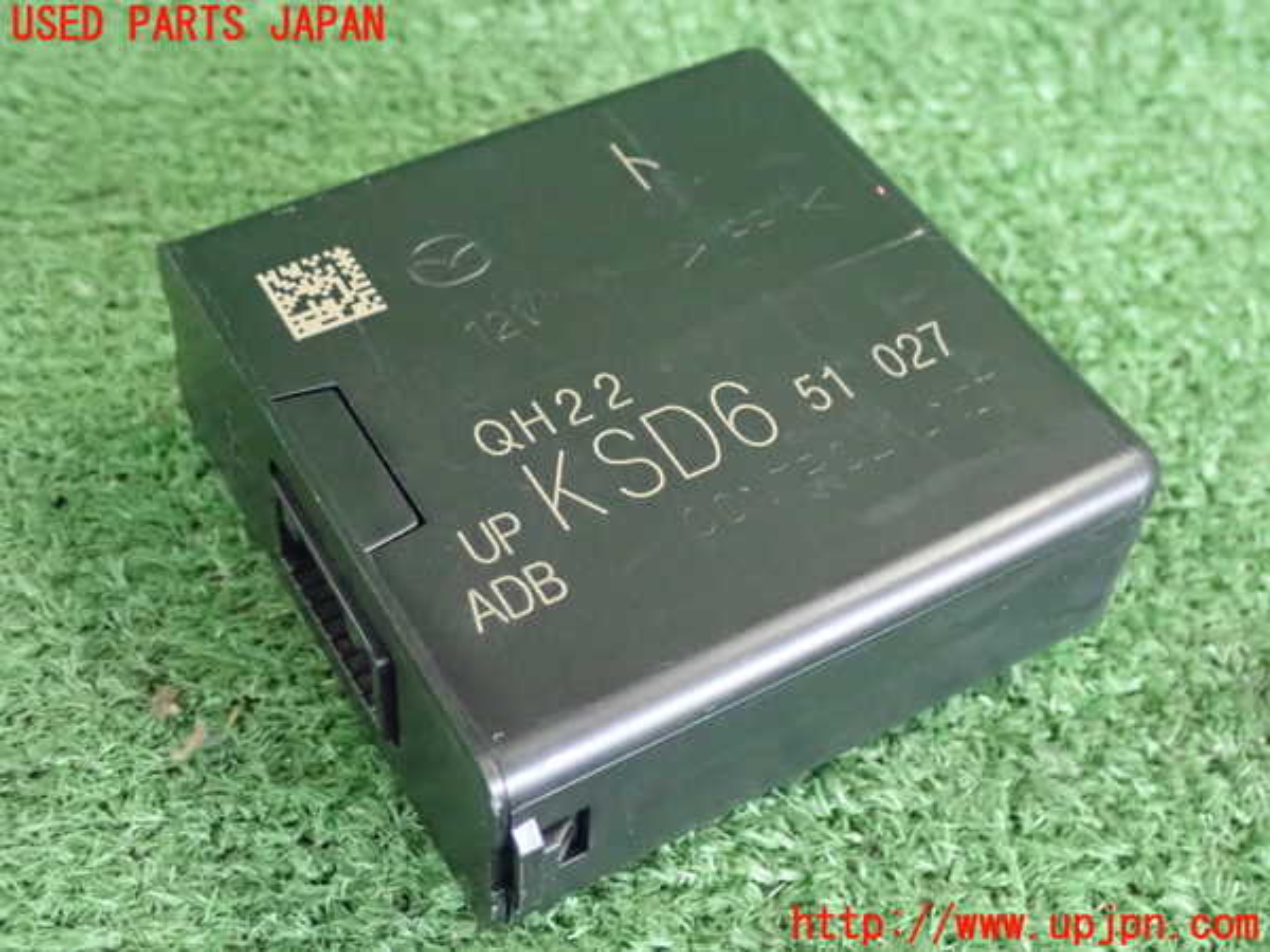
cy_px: 476
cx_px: 635
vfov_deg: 29.7
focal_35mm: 49
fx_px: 1798
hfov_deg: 38.9
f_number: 3.2
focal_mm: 8.99
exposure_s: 1/50
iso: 2500
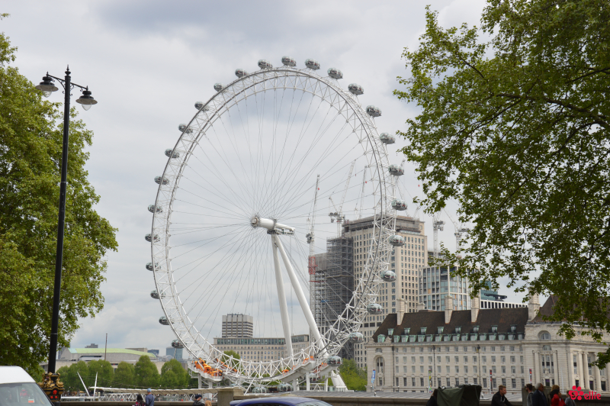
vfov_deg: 23.7
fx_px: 965
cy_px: 203
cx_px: 305
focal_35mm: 57
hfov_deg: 35.1
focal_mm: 38
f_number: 8
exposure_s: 1/250
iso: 100
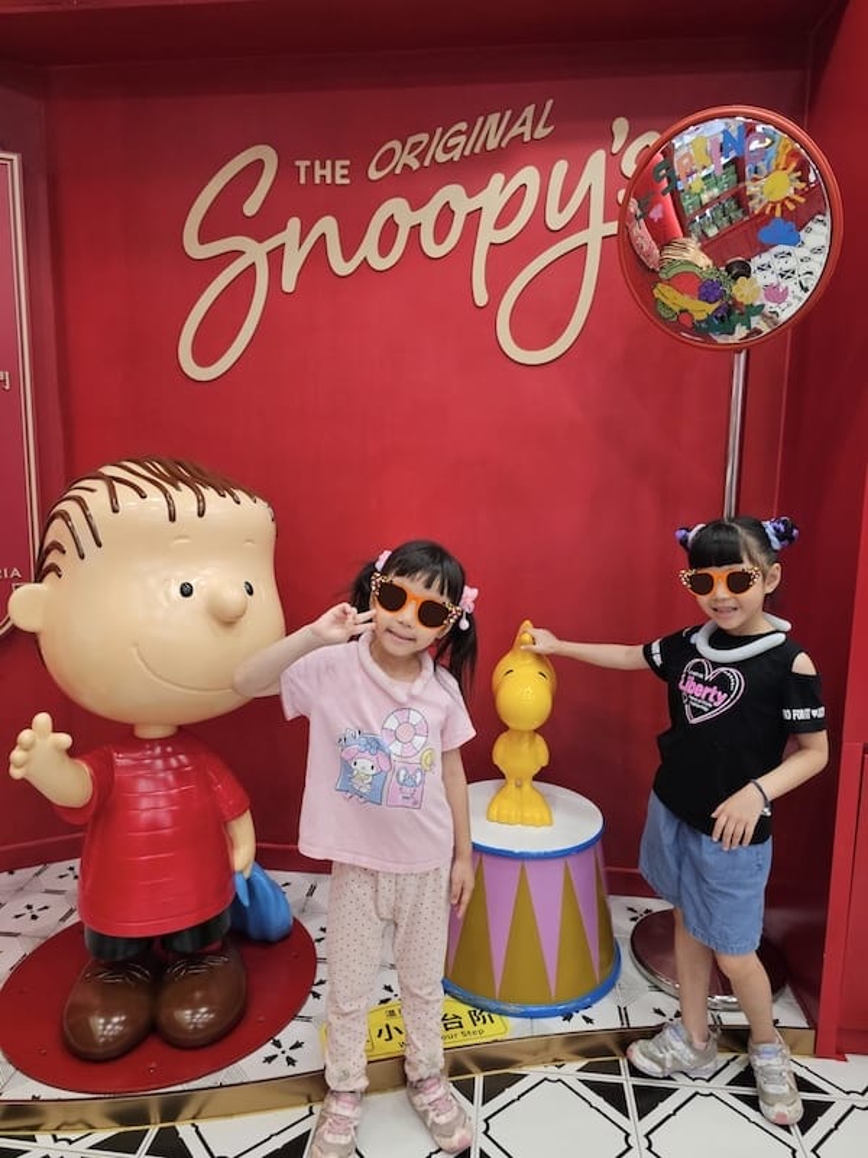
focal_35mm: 23
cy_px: 579
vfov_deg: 73.9
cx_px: 434
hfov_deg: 58.9
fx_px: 769
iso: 250
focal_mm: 6.3
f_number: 1.7
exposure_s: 1/172
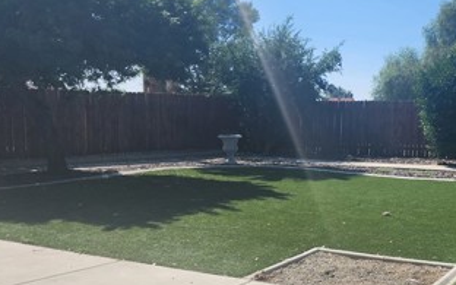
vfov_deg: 25.7
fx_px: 621
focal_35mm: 50
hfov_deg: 38.9
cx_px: 357
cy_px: 187
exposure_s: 1/1365
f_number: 1.8
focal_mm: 6.4
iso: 12
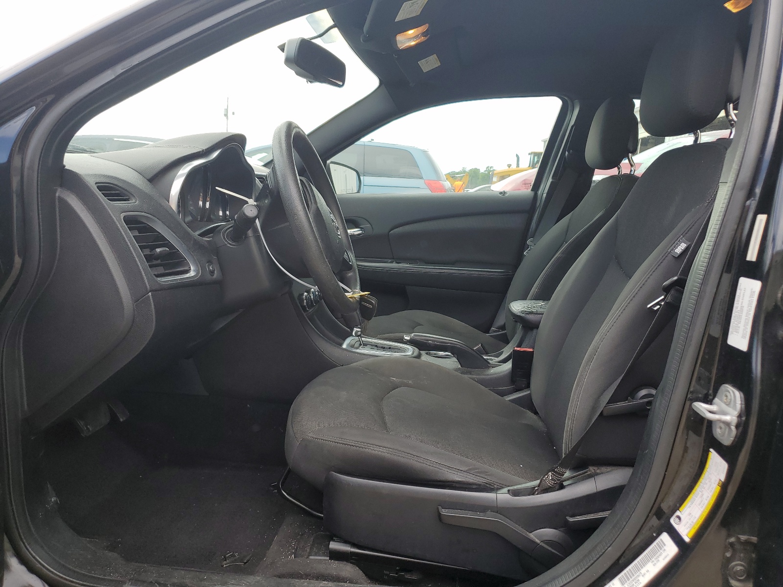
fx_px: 588
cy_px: 294
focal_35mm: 26
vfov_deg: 53.1
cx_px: 392
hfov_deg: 67.3
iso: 50
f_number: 1.5
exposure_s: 1/435
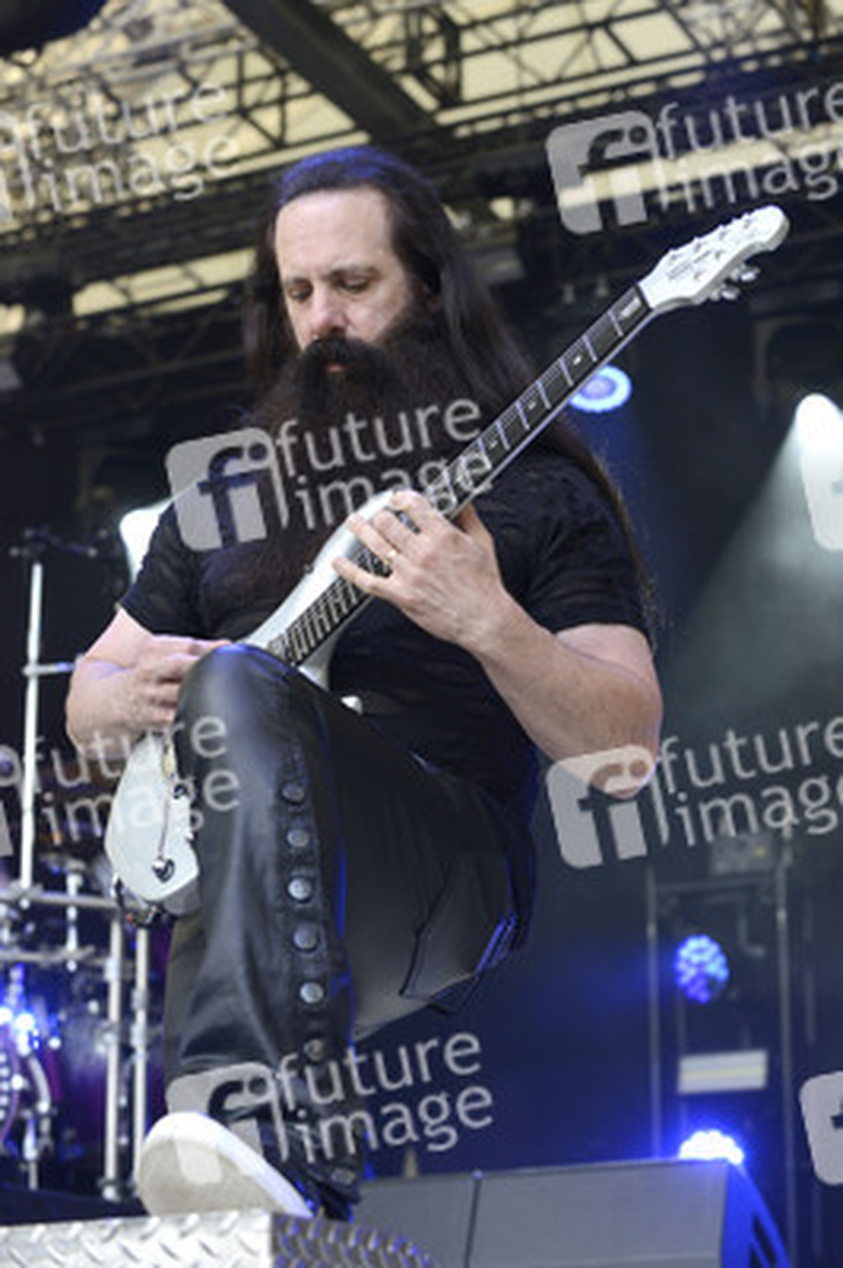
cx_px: 422
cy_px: 634
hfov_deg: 19.4
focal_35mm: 70
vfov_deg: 28.9
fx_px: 2463
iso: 1000
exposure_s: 1/640
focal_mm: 70
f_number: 4.5
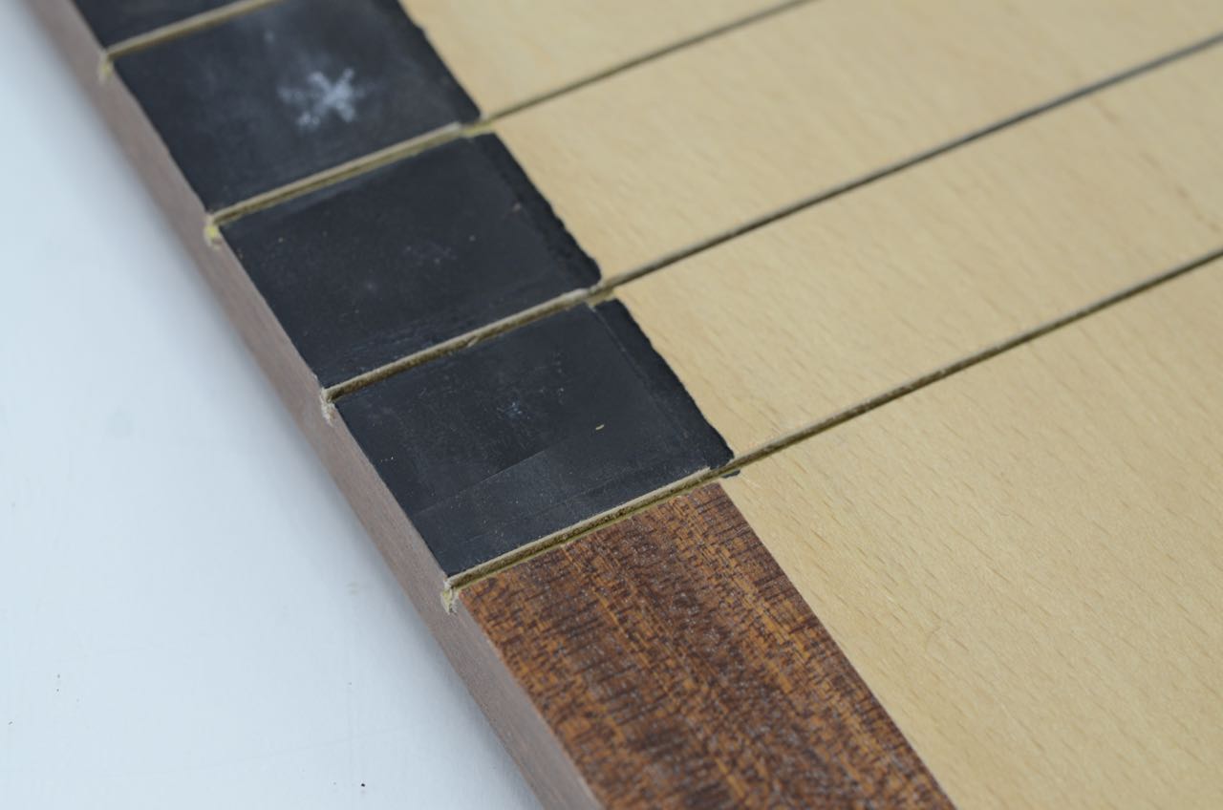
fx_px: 3051
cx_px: 612
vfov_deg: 15.1
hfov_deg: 22.7
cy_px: 405
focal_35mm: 90
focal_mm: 60
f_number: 5.6
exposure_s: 1/125
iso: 500
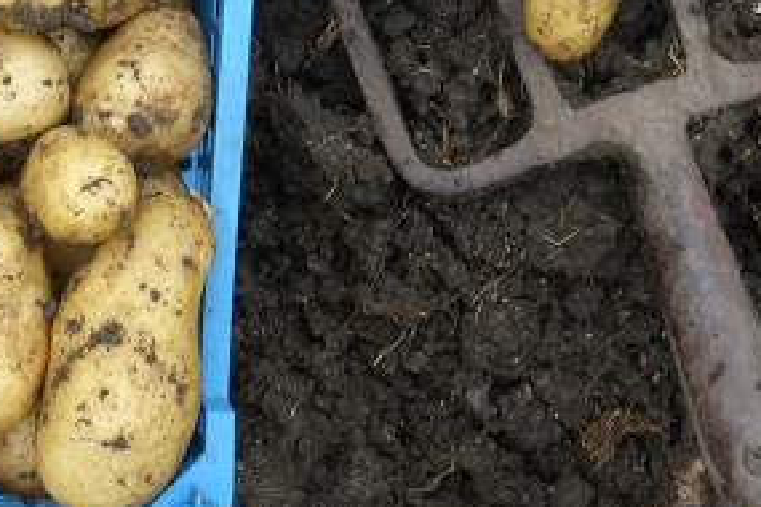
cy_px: -119
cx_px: -45
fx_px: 2917
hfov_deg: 14.6
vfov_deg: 9.8
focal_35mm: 138
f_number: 4.6
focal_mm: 9.7
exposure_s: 1/60
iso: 160
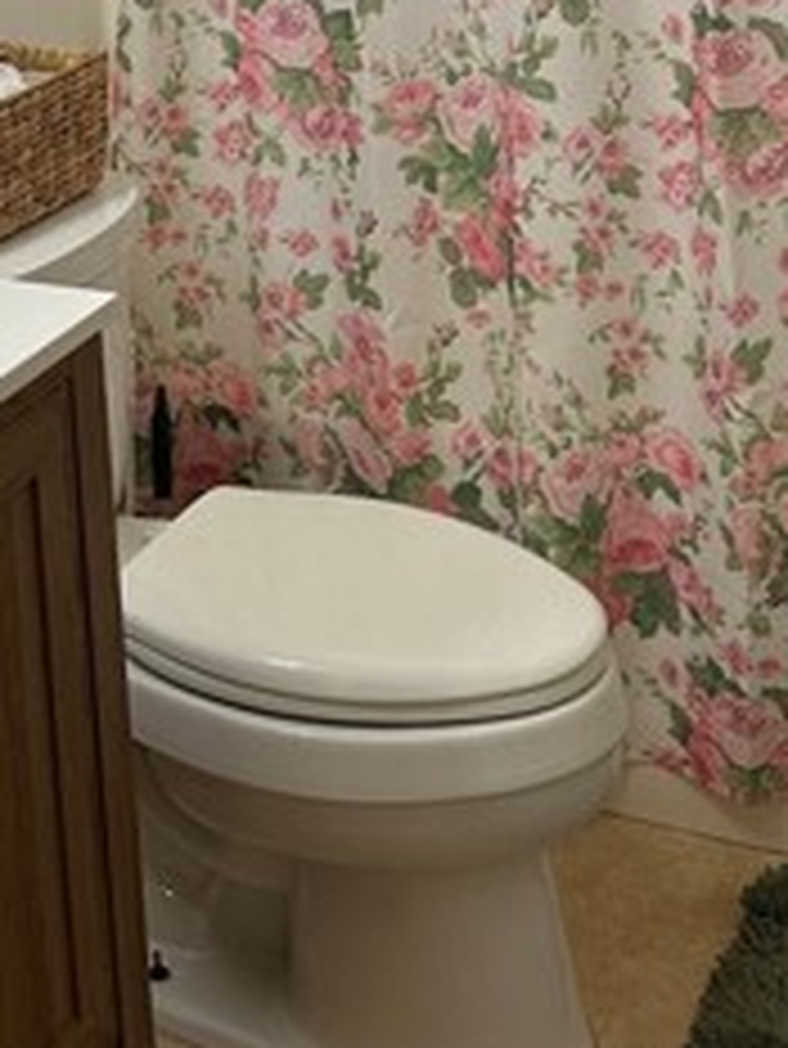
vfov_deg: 27.7
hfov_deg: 22.0
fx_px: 2001
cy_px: 0
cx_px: 144
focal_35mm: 66
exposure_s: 1/120
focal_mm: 6.86
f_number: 1.78
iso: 160
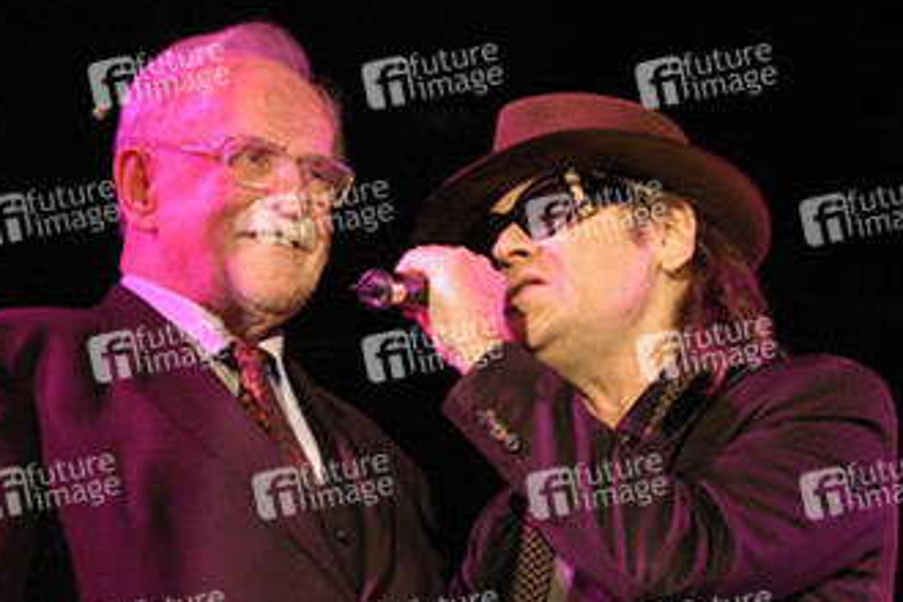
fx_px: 5142
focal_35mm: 205
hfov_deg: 10.0
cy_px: 282
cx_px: 360
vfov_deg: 6.7
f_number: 2.8
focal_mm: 100
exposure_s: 1/90
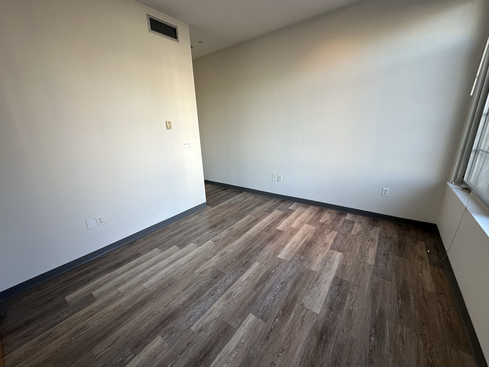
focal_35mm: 14
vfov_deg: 85.7
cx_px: 244
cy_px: 184
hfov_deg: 102.1
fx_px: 198
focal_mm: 2.22
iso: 100
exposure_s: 1/120
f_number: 2.2
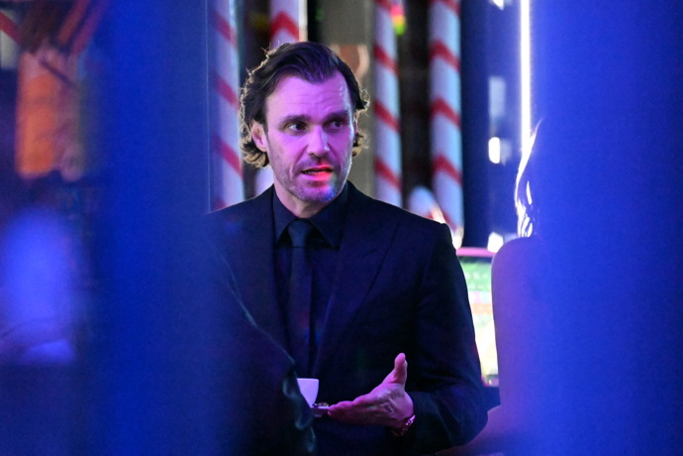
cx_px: 342
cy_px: 228
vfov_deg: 4.6
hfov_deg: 6.9
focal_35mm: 300
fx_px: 5691
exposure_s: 1/200
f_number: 2.8
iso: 25600
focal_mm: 200
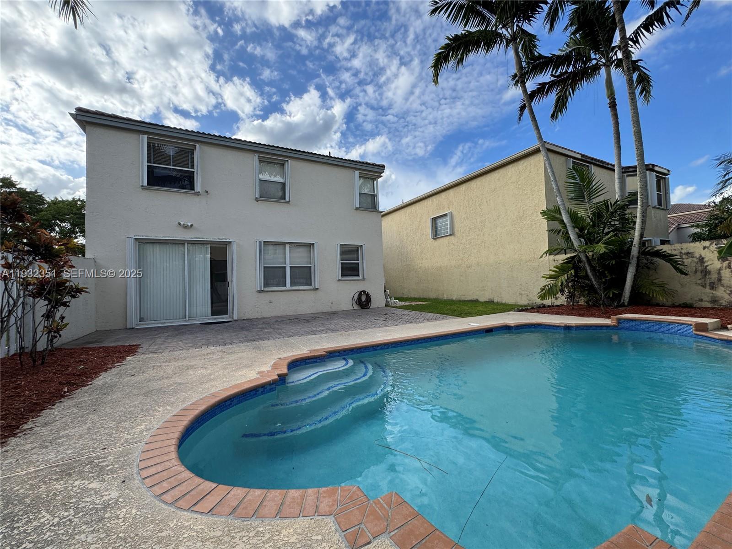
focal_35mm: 14
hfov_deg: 102.1
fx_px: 296
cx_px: 366
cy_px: 274
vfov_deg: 85.7
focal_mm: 2.22
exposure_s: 1/868
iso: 50
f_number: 2.2
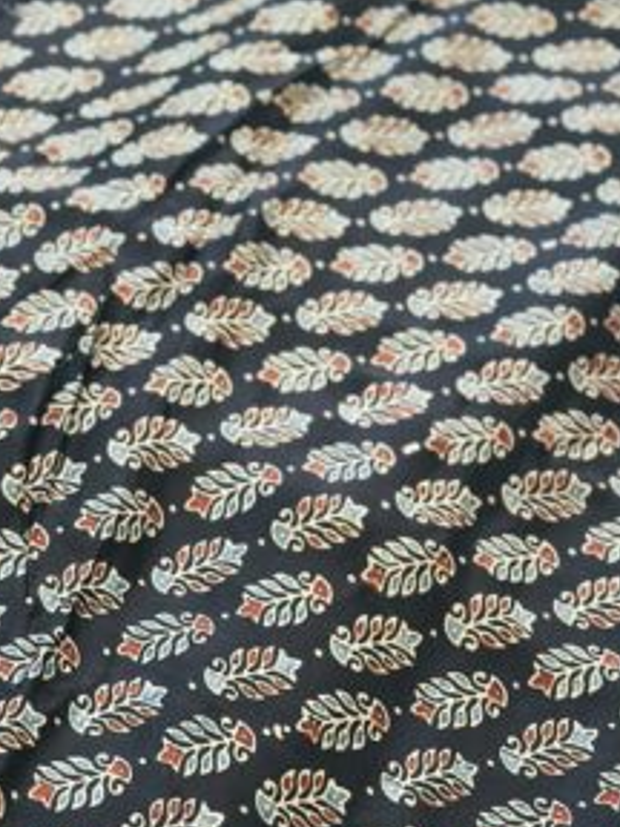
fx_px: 2364
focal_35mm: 99
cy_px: 616
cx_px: 228
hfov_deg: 14.9
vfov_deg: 19.7
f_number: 1.78
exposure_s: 1/60
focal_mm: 6.86
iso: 200
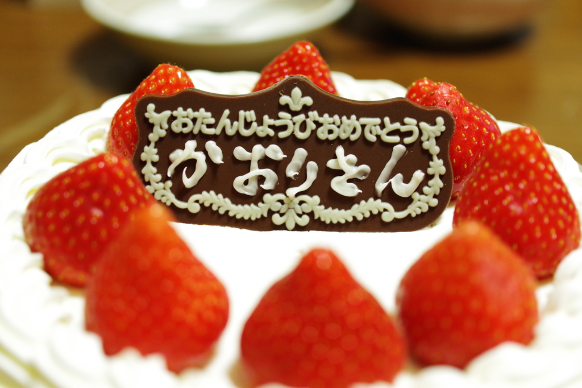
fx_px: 840
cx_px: 291
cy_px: 194
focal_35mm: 52
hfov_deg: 38.2
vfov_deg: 26.0
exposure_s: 1/60
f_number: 2.8
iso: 800
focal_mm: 35
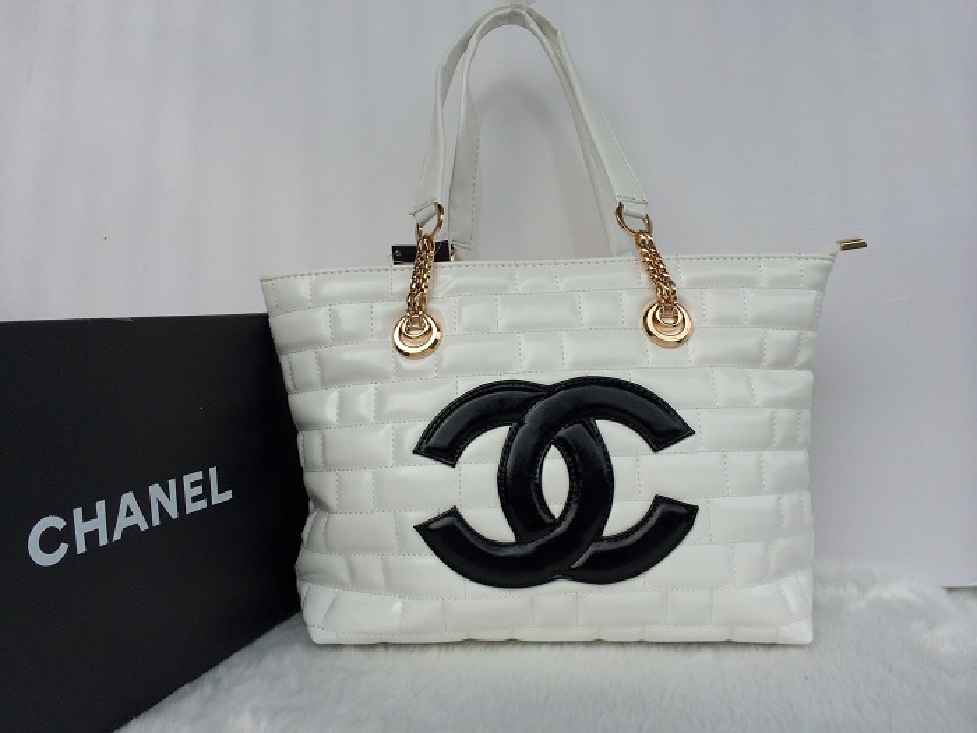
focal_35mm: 30
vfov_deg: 46.8
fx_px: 847
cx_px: 488
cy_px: 366
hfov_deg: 60.0
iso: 32
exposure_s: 1/695
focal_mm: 4.12
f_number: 2.2
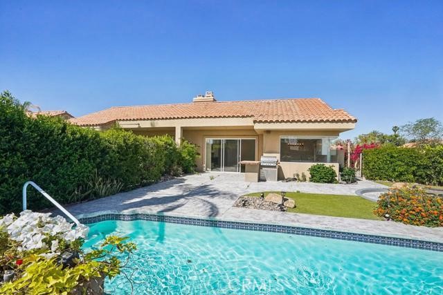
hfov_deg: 96.7
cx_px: 222
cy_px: 148
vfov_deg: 73.8
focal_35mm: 16
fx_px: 197
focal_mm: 16
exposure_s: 1/4000
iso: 3200
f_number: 16
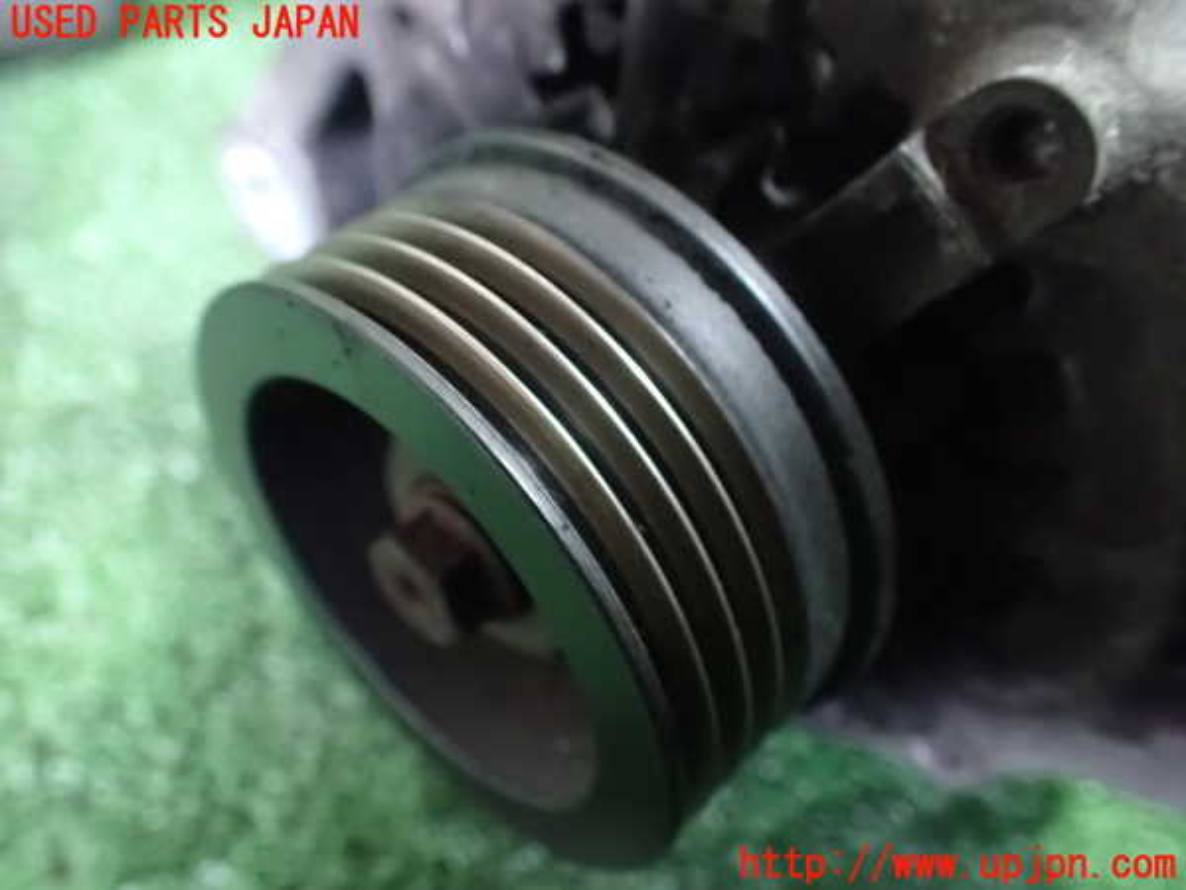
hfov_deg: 60.0
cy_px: 445
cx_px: 593
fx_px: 1028
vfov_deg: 46.8
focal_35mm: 30
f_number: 2.3
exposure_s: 1/15
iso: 1600
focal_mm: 5.4
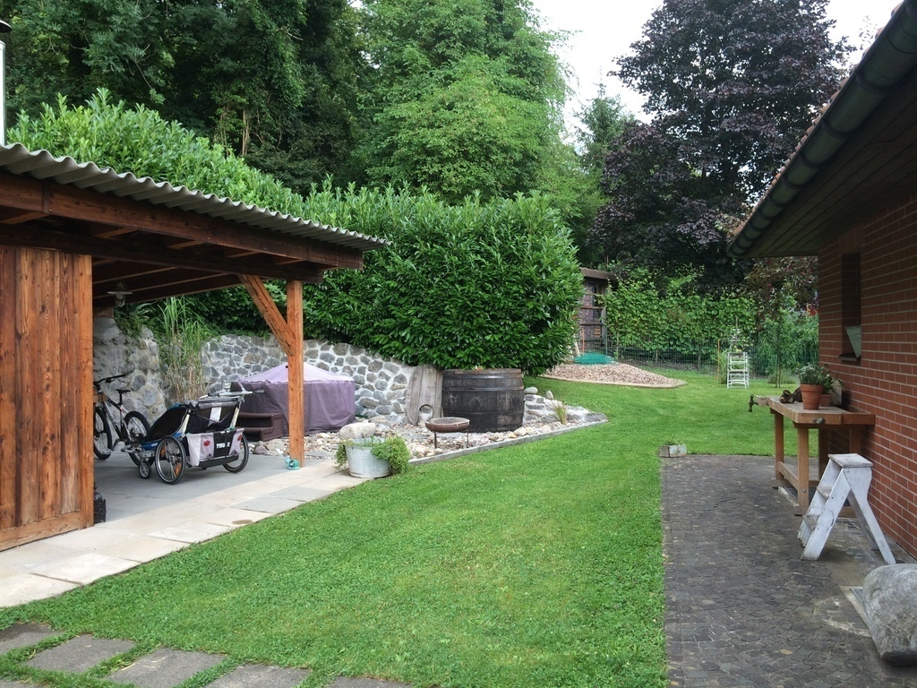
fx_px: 768
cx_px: 458
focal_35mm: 29
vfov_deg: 48.2
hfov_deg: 61.7
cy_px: 344
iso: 32
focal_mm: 4.15
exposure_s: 1/100
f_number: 2.2
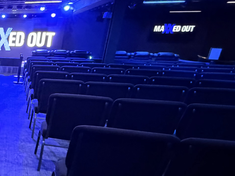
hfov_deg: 29.3
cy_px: 111
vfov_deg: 34.2
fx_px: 285
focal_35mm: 42
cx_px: -111
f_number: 2.2
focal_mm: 2.22
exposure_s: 1/30
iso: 1600
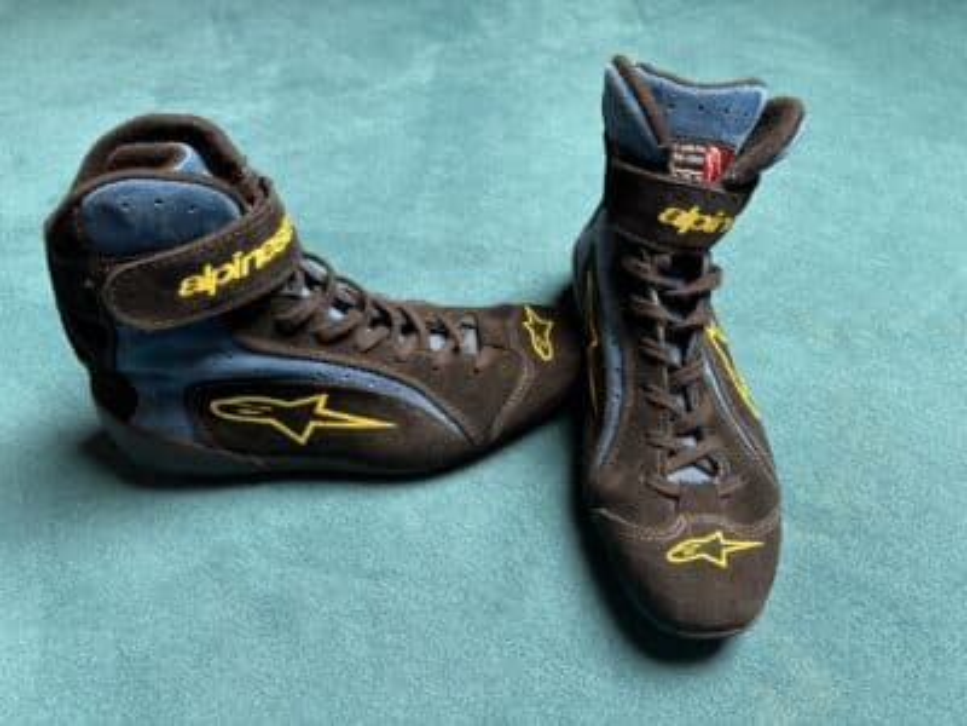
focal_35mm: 26
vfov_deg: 53.1
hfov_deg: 67.3
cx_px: 484
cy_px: 363
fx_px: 726
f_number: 1.6
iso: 160
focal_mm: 5.96
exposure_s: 1/60
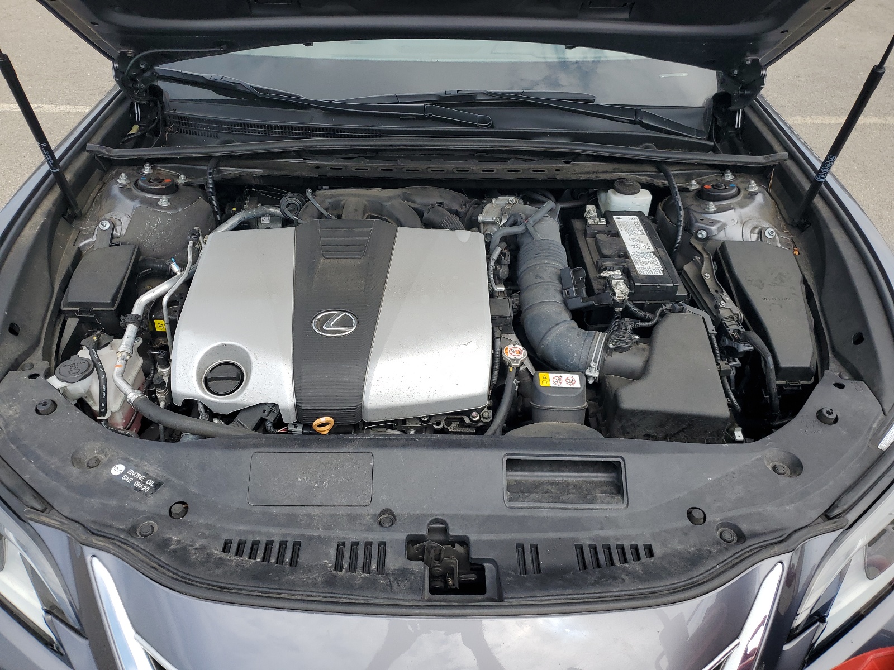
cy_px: 335
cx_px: 447
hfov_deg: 67.3
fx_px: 671
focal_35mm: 26
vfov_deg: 53.1
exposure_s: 1/1667
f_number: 1.5
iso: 50
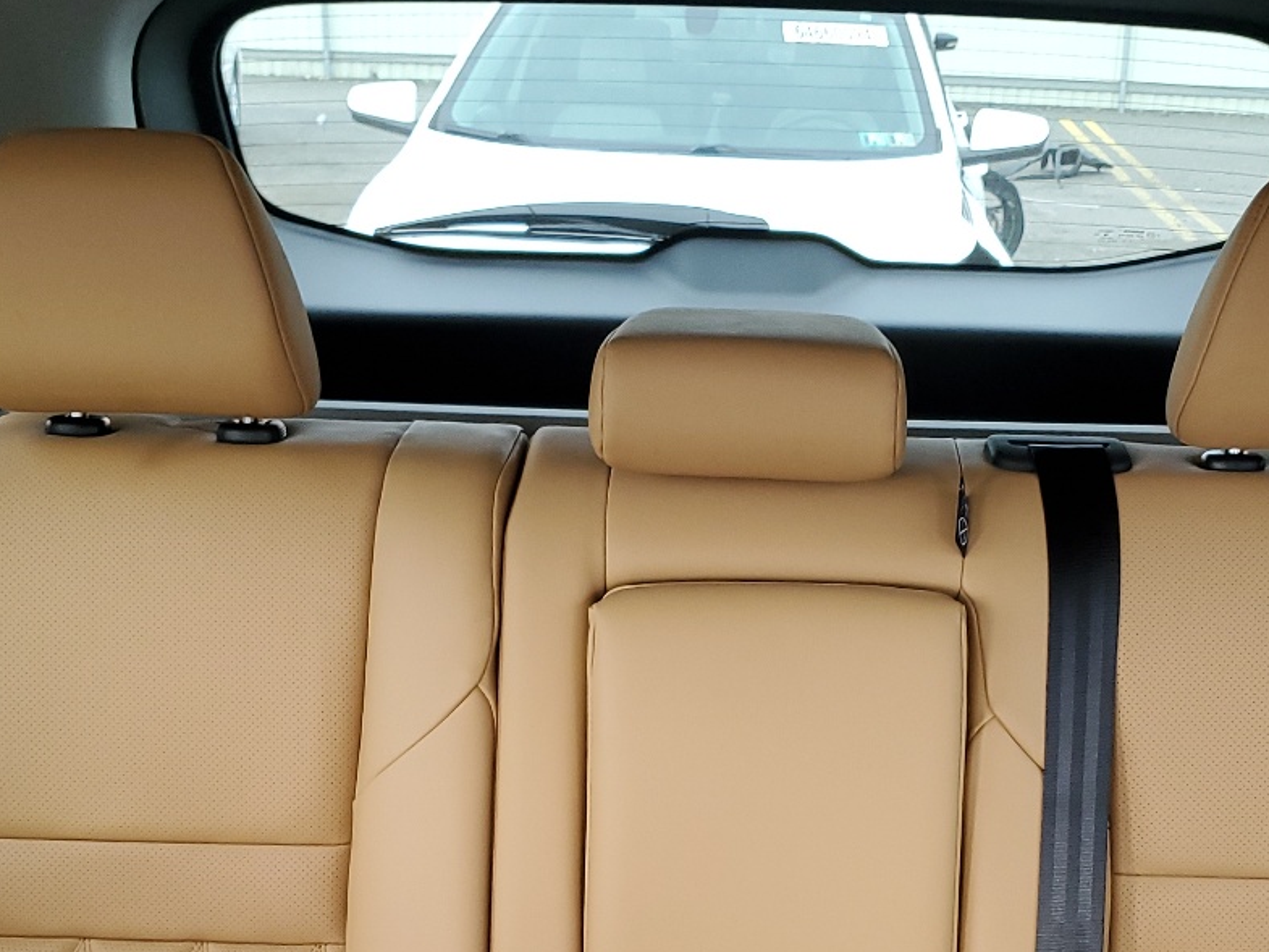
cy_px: 803
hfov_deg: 36.0
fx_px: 1943
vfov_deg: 26.8
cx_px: 787
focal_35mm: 53
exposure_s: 1/120
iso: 80
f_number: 1.5
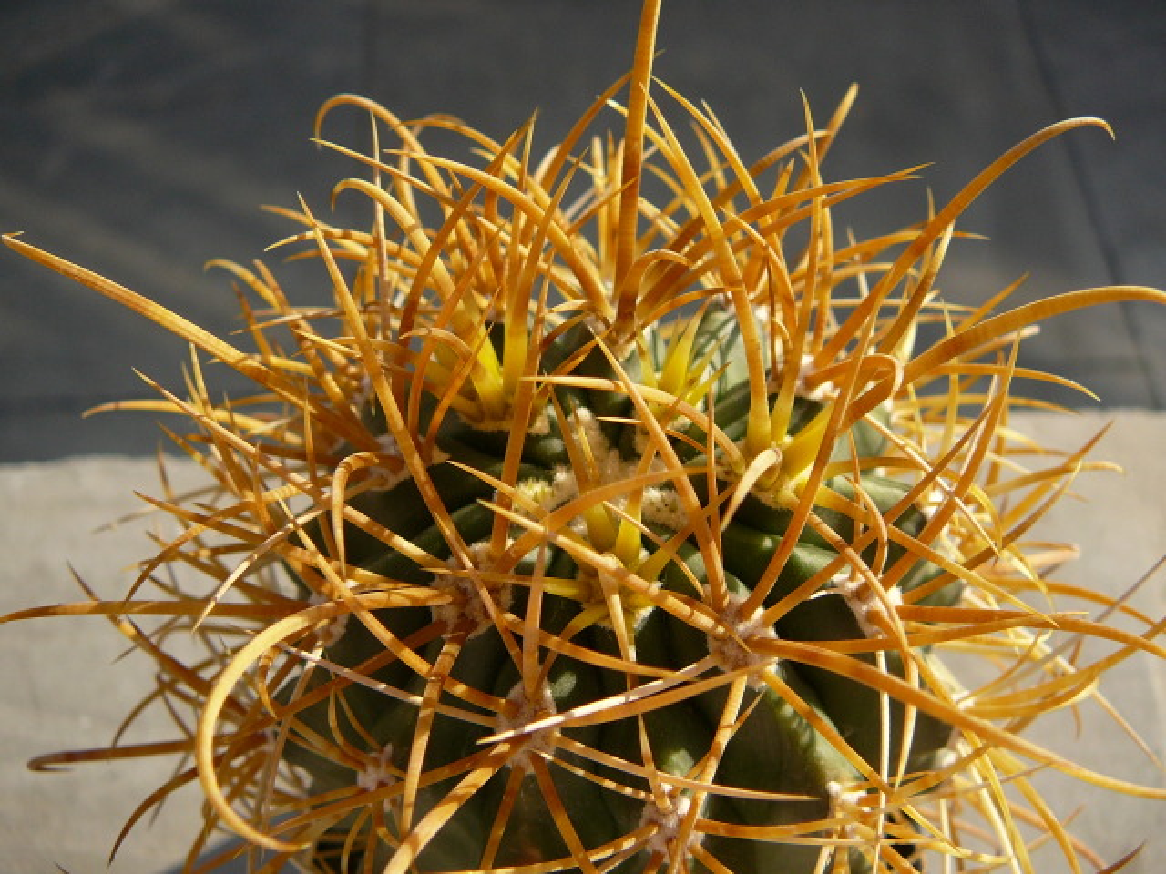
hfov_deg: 52.6
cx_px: 583
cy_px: 437
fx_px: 1179
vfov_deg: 40.7
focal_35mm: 35
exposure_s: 1/640
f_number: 2.8
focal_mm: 5.2
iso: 80
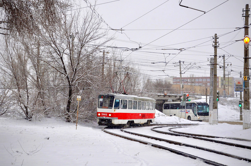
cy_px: 83
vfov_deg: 25.6
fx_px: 365
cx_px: 126
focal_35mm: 52
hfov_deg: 37.9
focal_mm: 35
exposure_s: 1/250
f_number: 5.6
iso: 400
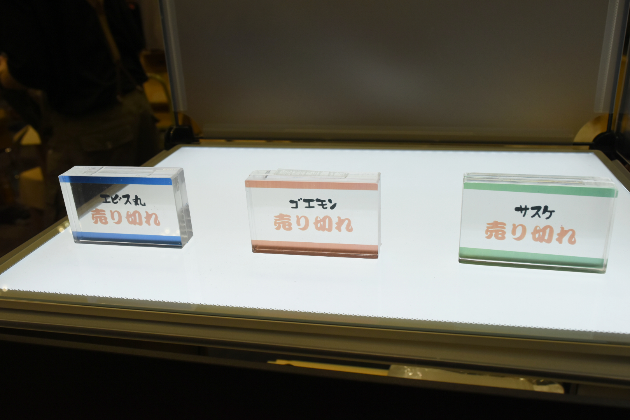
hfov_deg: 57.2
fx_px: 577
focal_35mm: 33
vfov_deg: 40.0
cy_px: 210
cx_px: 315
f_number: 8
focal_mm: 22
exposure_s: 1/125
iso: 640
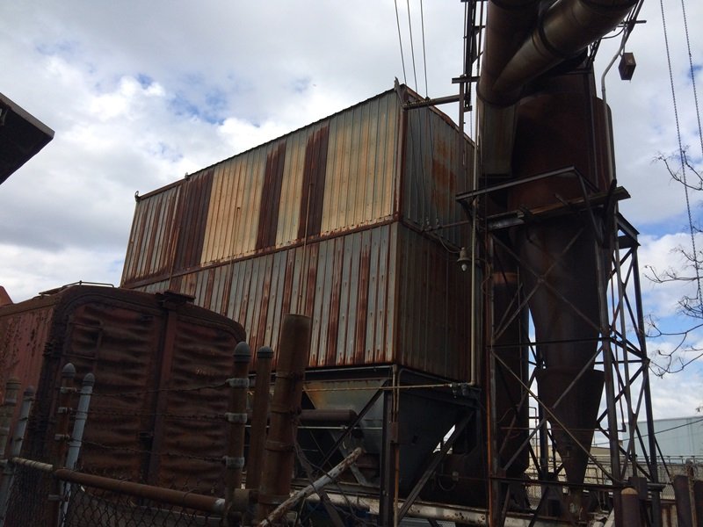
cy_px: 264
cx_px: 352
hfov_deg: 60.0
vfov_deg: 46.8
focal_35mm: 30
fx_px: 609
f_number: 2.2
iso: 32
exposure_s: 1/2160
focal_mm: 4.12
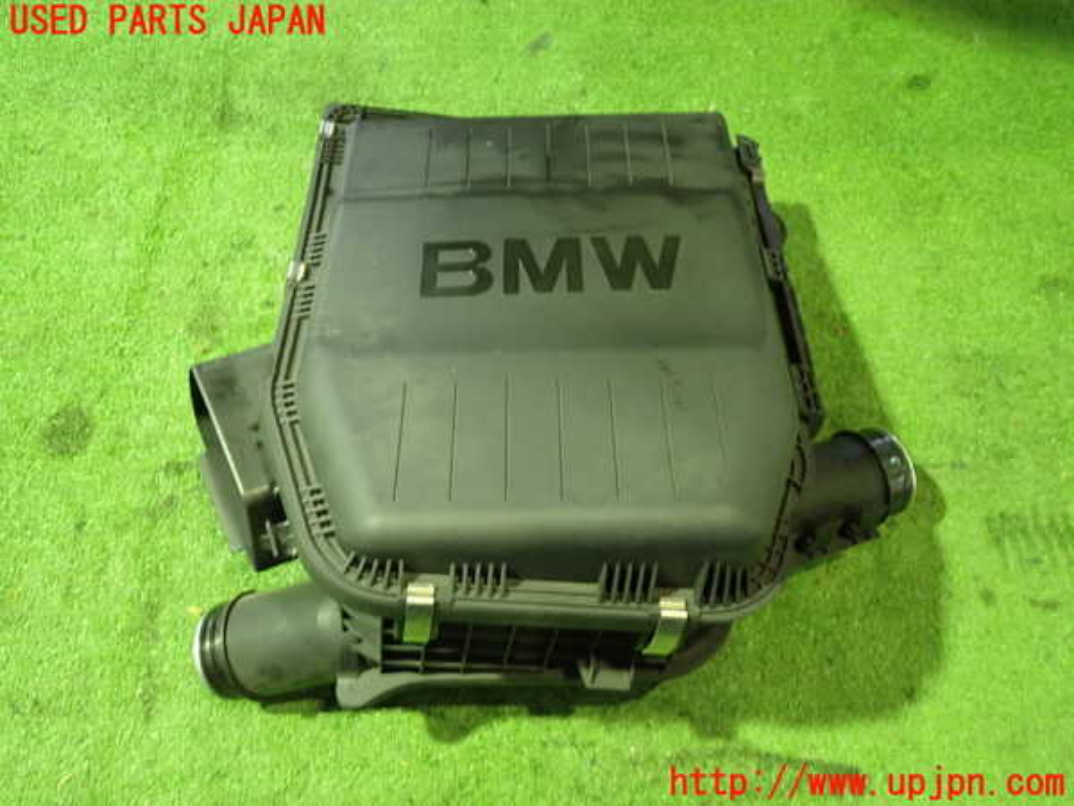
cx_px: 537
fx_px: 931
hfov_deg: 60.0
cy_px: 403
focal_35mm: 30
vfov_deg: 46.8
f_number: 2.3
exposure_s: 1/20
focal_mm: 5.4
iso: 800
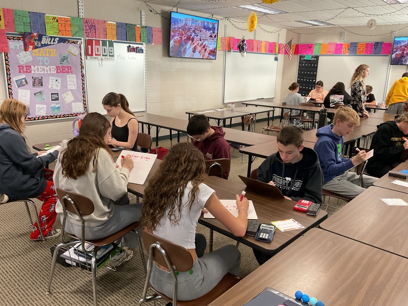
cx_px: 204
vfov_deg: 48.2
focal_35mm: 29
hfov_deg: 61.7
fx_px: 342
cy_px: 153
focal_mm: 3
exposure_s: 1/60
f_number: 1.8
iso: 200
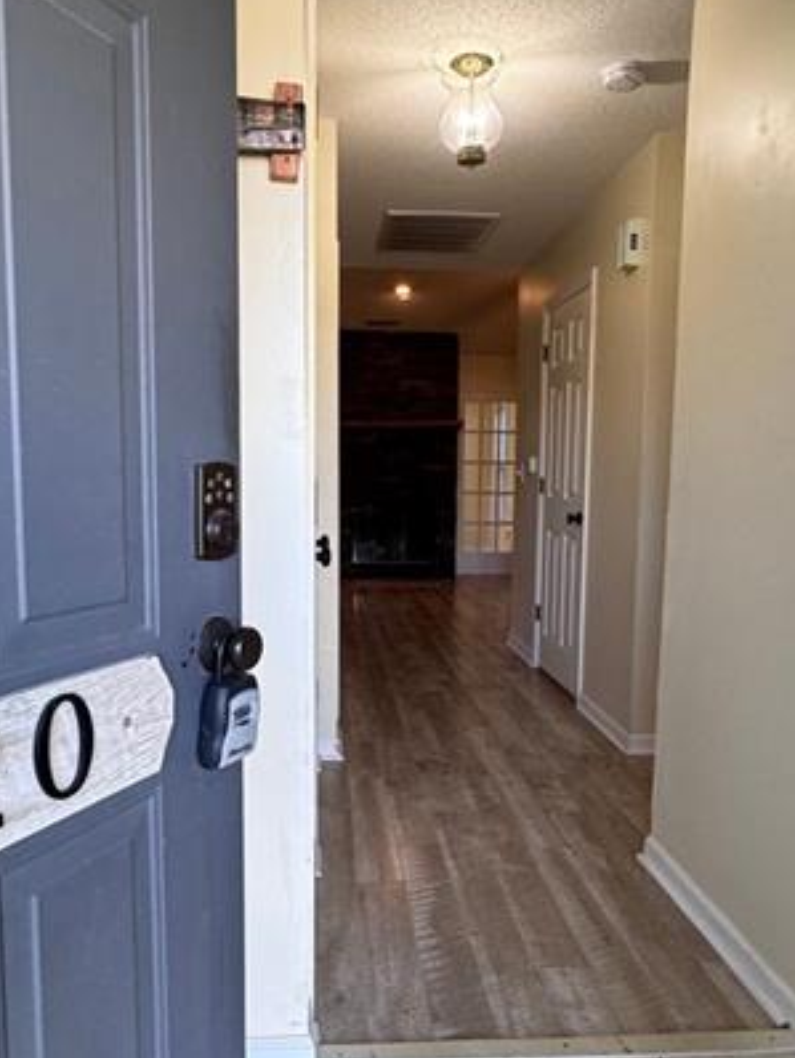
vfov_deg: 65.2
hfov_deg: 51.4
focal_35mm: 27
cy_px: 561
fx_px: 826
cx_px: 372
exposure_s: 1/120
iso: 125
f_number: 2.2
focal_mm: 2.22
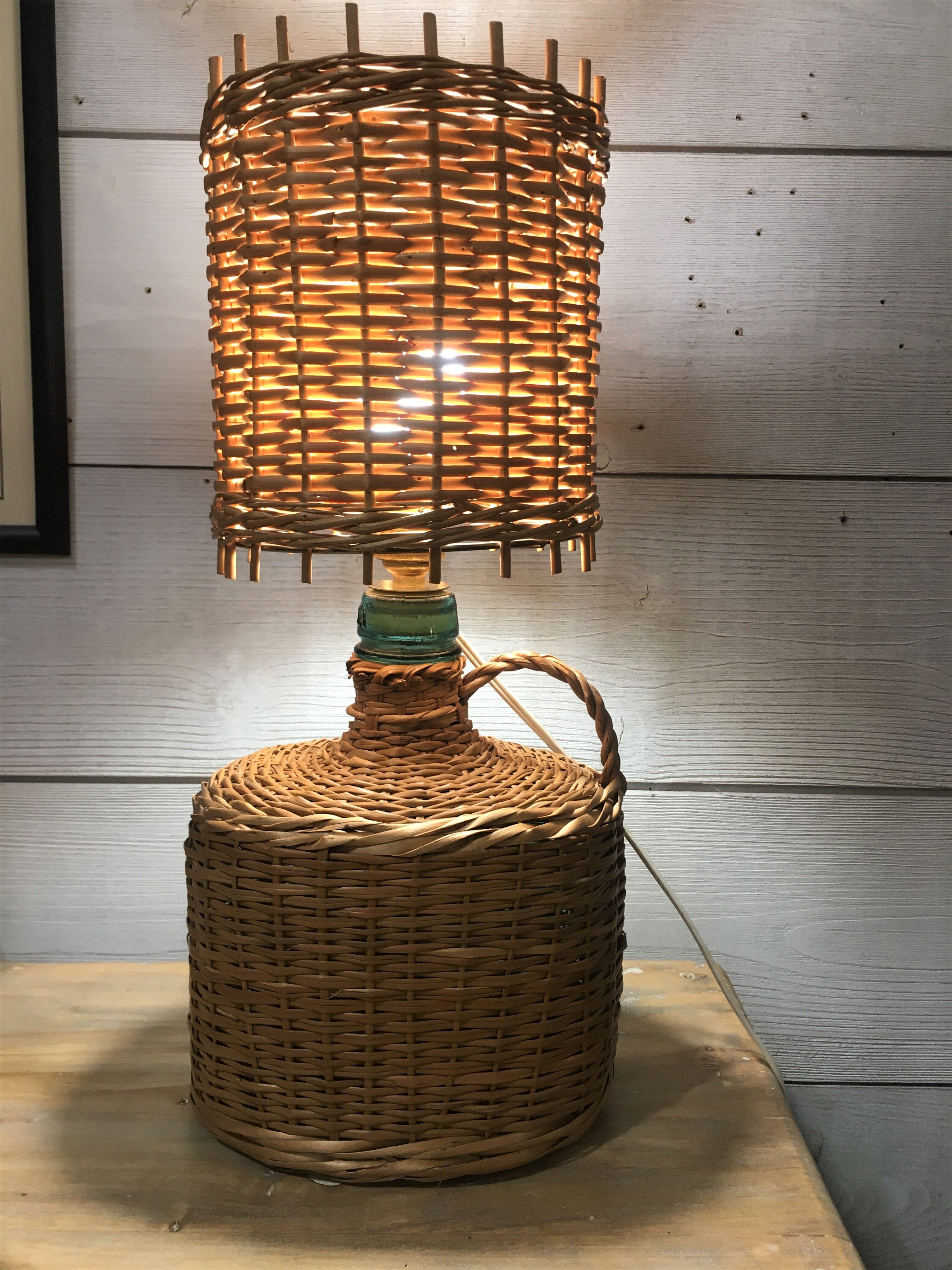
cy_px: 635
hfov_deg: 48.2
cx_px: 476
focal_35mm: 29
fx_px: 1063
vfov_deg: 61.7
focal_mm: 4.15
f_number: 2.2
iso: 100
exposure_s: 1/33
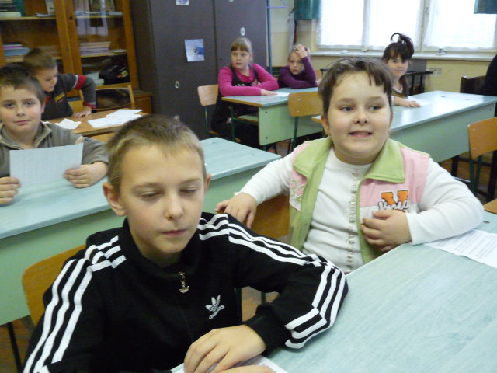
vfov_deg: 46.8
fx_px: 431
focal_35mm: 30
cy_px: 186
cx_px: 248
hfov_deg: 60.0
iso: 800
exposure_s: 1/40
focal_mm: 4.8
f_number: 2.8
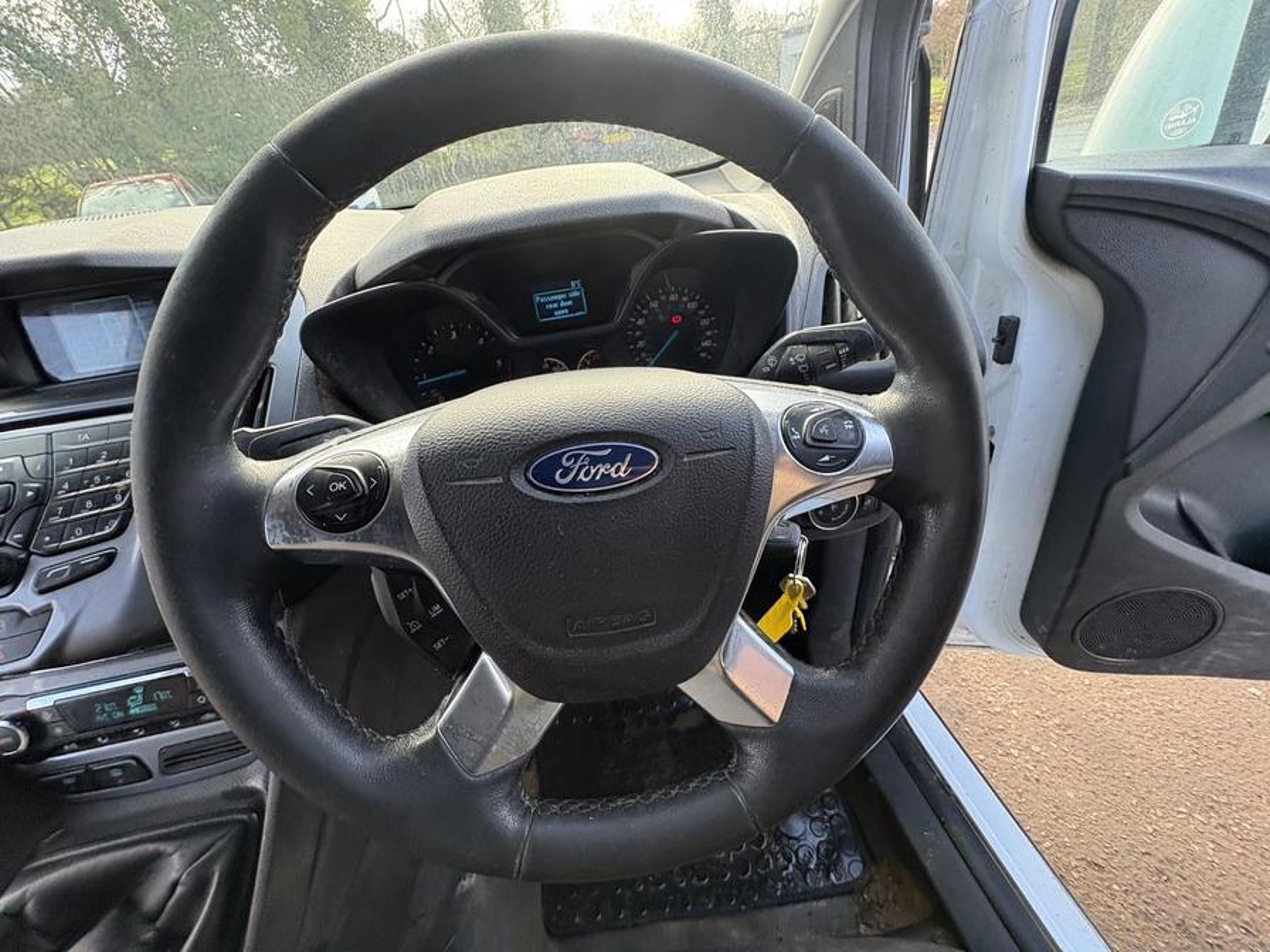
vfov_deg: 85.7
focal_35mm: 14
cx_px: 635
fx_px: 514
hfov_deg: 102.1
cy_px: 476
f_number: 2.2
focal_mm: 2.22
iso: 200
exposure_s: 1/99
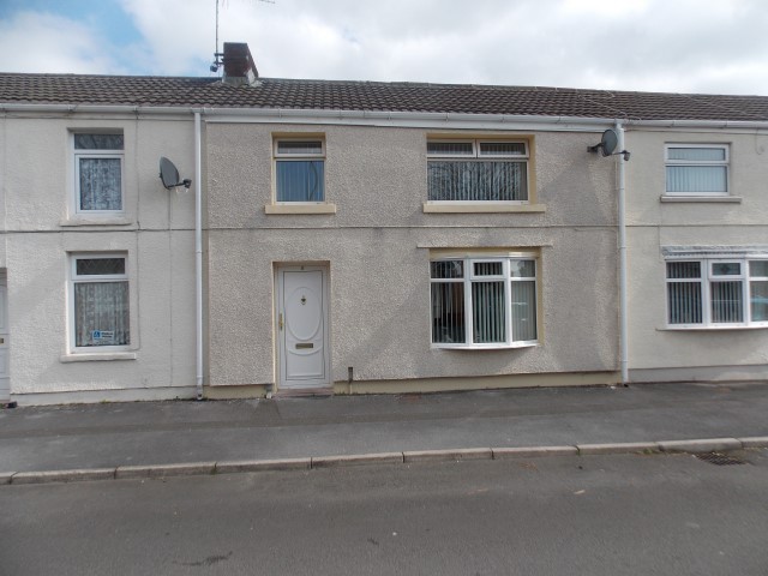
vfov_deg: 58.9
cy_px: 288
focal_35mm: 23
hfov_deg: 73.9
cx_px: 384
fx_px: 510
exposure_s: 1/1000
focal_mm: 4
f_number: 3.1
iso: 80
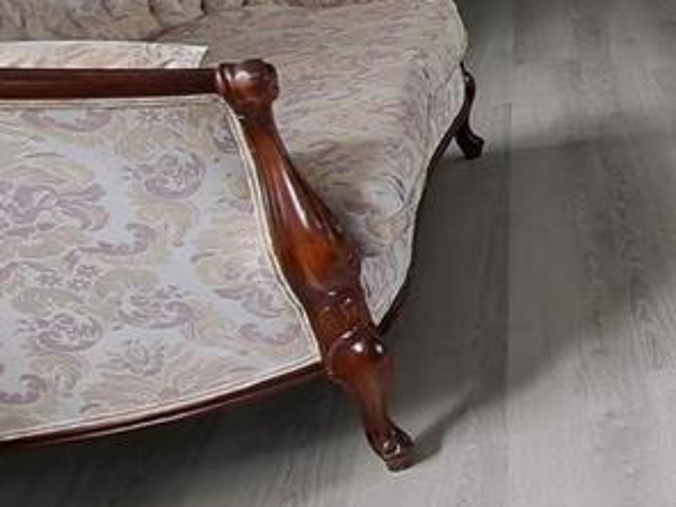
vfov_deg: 31.3
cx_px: 1096
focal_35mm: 45
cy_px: 100
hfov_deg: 25.7
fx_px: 879
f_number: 2.2
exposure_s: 1/40
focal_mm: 1.74
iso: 50
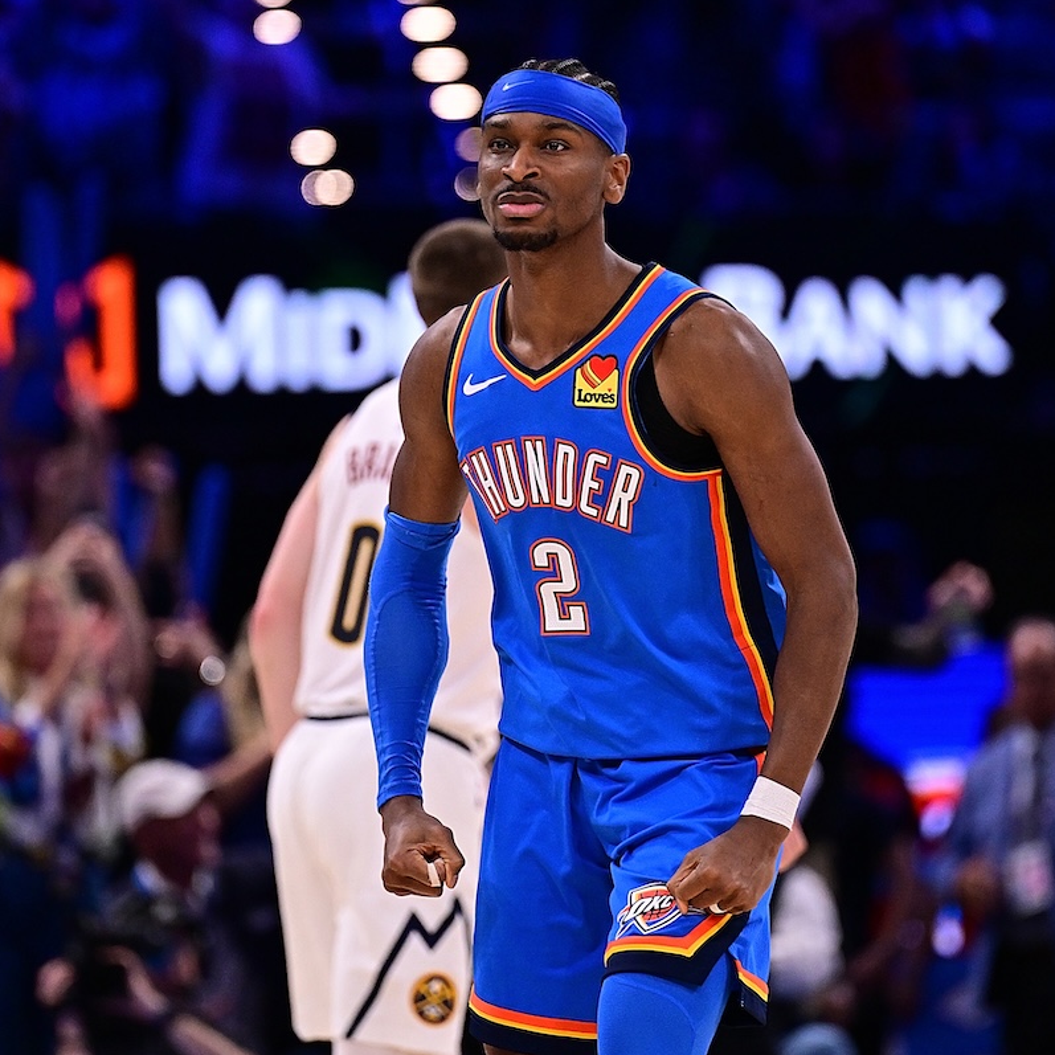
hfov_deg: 4.6
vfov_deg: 4.6
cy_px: 528
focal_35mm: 384
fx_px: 13241
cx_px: 551
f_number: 2.8
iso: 2500
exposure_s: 1/1250
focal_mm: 200
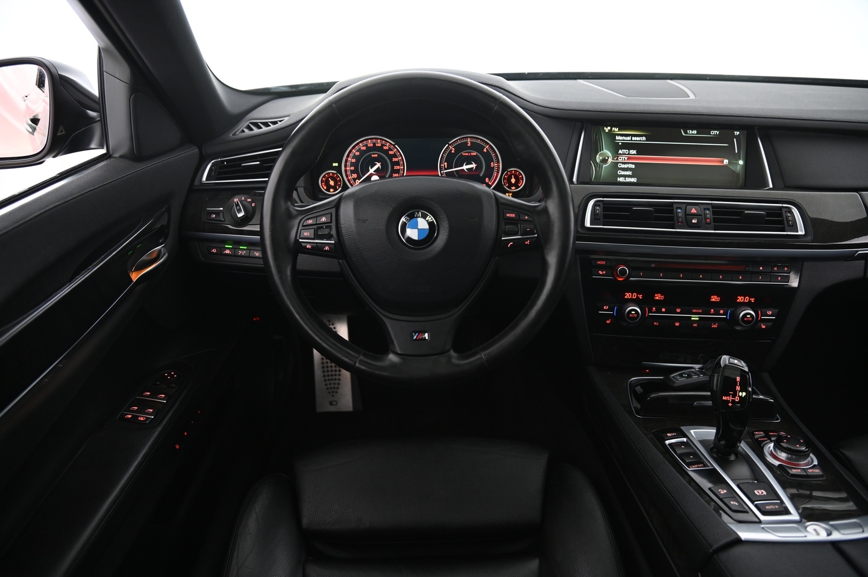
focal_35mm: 24
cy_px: 288
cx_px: 434
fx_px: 578
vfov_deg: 53.1
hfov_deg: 73.8
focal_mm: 24
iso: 2000
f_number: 4
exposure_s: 1/15
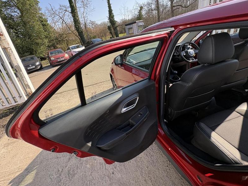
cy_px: 80
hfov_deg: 94.0
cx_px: 109
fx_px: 115
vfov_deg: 77.7
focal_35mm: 16
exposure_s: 1/346
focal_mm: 2.22
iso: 40
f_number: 2.2
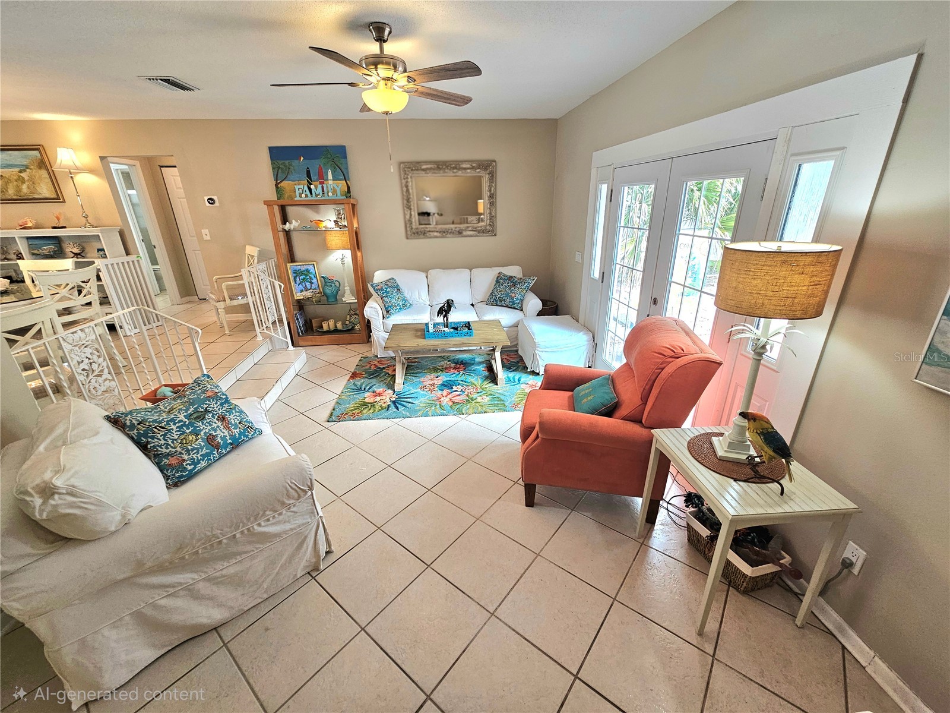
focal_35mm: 13
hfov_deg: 106.2
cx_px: 475
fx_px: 357
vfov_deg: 89.9
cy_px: 356
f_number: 2.2
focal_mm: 2.2
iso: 80
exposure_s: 1/60.2
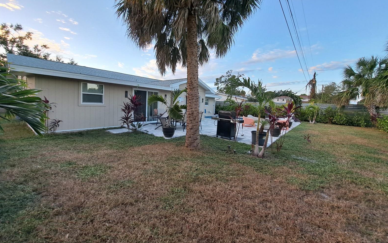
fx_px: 148
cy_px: 110
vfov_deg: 78.4
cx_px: 196
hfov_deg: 105.3
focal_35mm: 14
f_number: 2.2
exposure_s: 1/120
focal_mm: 1.74
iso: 50
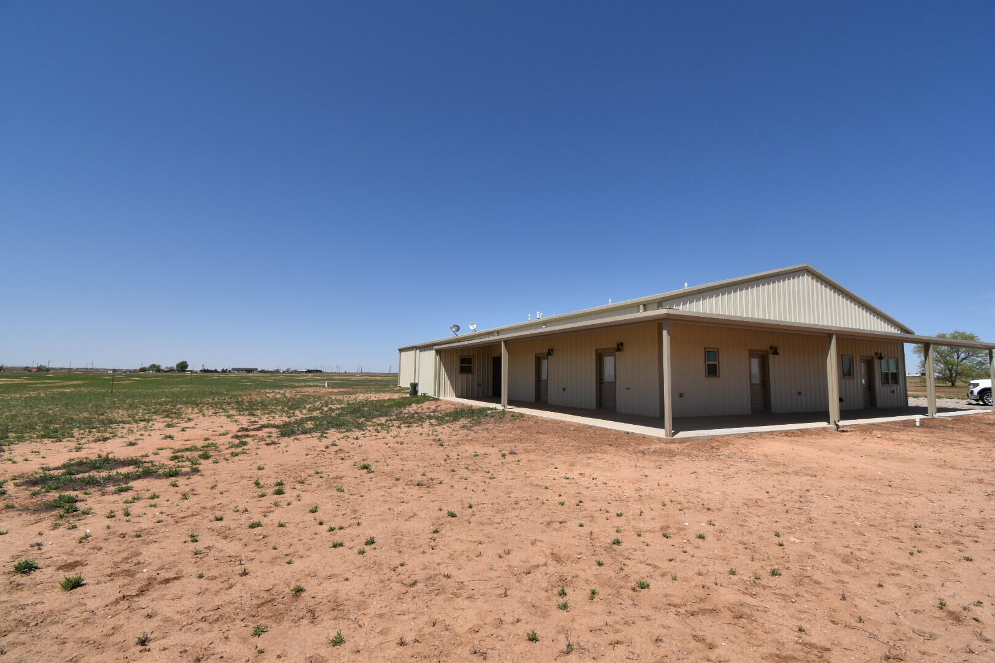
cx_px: 498
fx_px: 415
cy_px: 332
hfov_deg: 100.4
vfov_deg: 77.3
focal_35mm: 15
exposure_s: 1/500
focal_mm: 10
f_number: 11
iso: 200
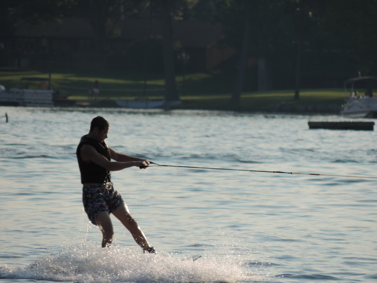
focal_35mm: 900
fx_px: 9802
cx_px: 188
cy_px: 142
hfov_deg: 2.2
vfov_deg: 1.7
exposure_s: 1/500
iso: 90
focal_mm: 160.5
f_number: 5.5
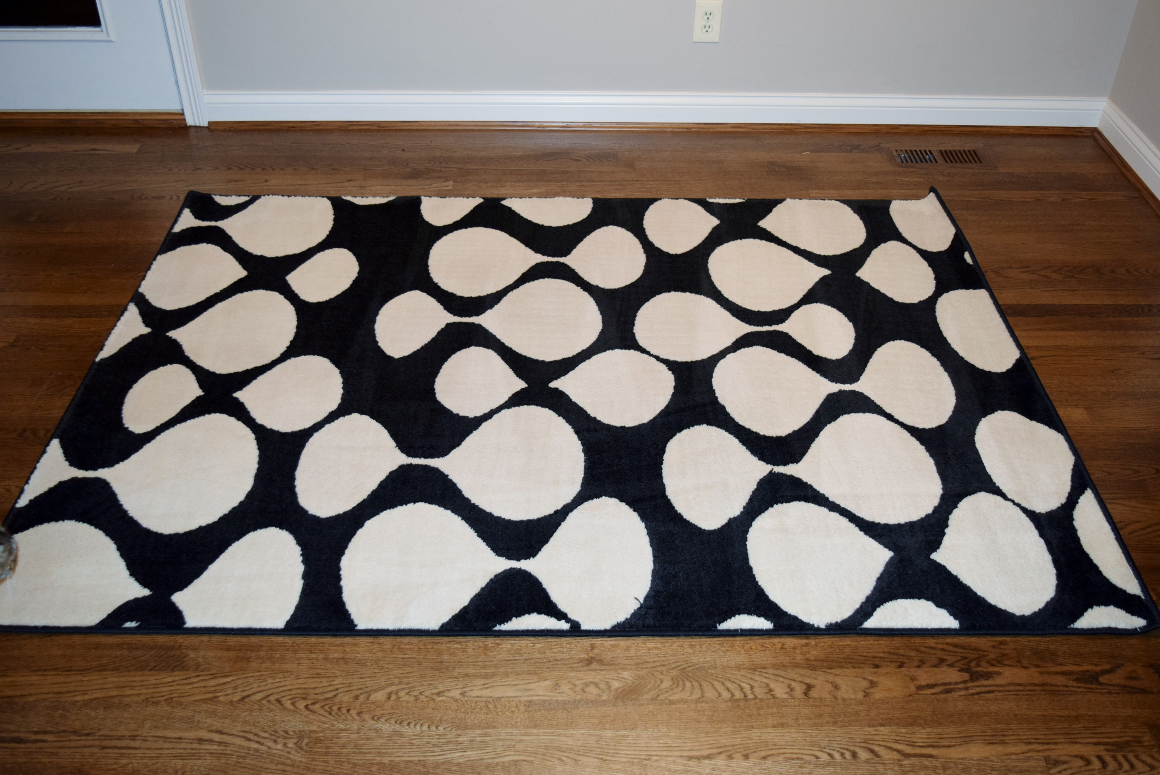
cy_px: 388
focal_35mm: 36
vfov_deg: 36.9
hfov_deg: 53.1
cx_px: 580
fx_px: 1161
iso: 900
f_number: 4
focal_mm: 24
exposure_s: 1/60
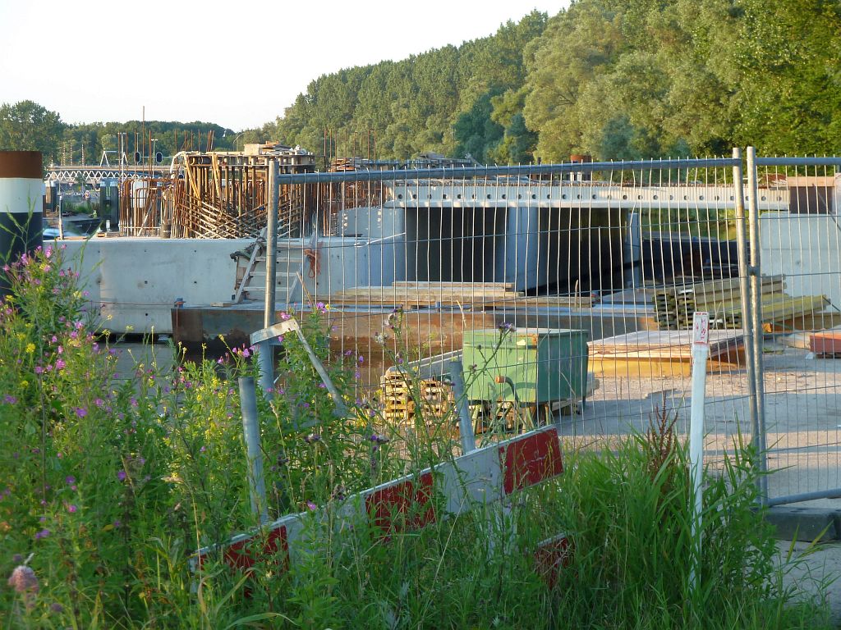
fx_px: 2527
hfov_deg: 18.9
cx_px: 420
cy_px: 315
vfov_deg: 14.2
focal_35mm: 104
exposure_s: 1/50
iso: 80
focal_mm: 17
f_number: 4.3
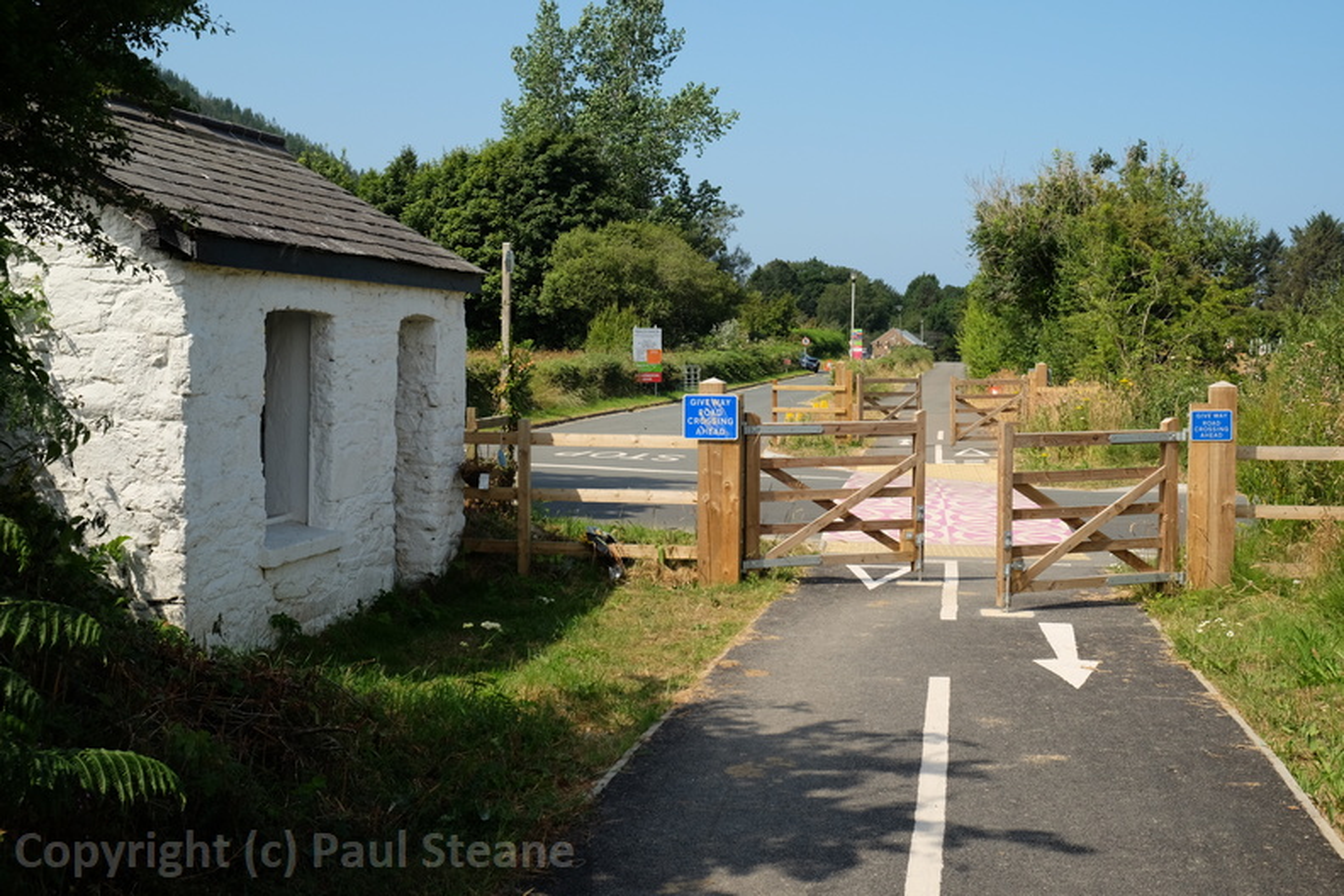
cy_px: 448
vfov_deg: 31.2
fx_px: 1605
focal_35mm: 43
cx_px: 672
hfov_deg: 45.4
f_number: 8
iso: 400
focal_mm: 28.9
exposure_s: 1/420
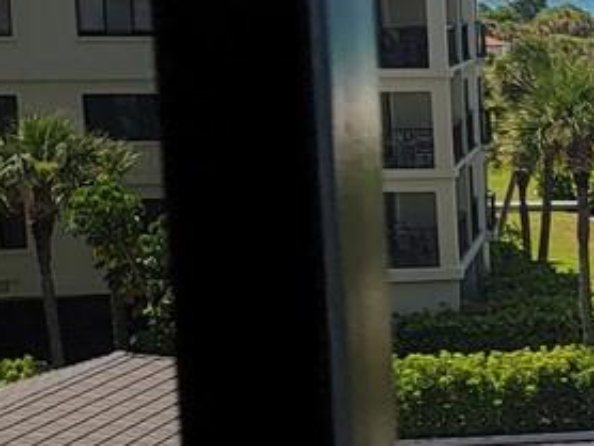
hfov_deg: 11.3
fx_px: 2370
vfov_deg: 10.8
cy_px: 239
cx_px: 1528
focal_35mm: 138
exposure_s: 1/453
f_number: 1.8
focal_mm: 6.7
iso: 16
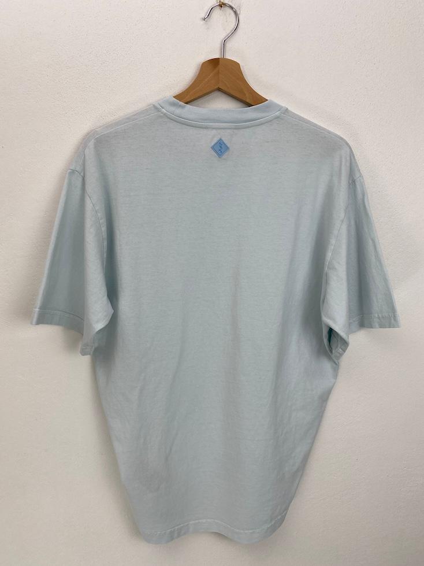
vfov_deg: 67.3
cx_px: 212
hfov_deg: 53.1
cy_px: 283
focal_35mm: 26
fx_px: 425
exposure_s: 1/134
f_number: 1.8
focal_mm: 4.25
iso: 32
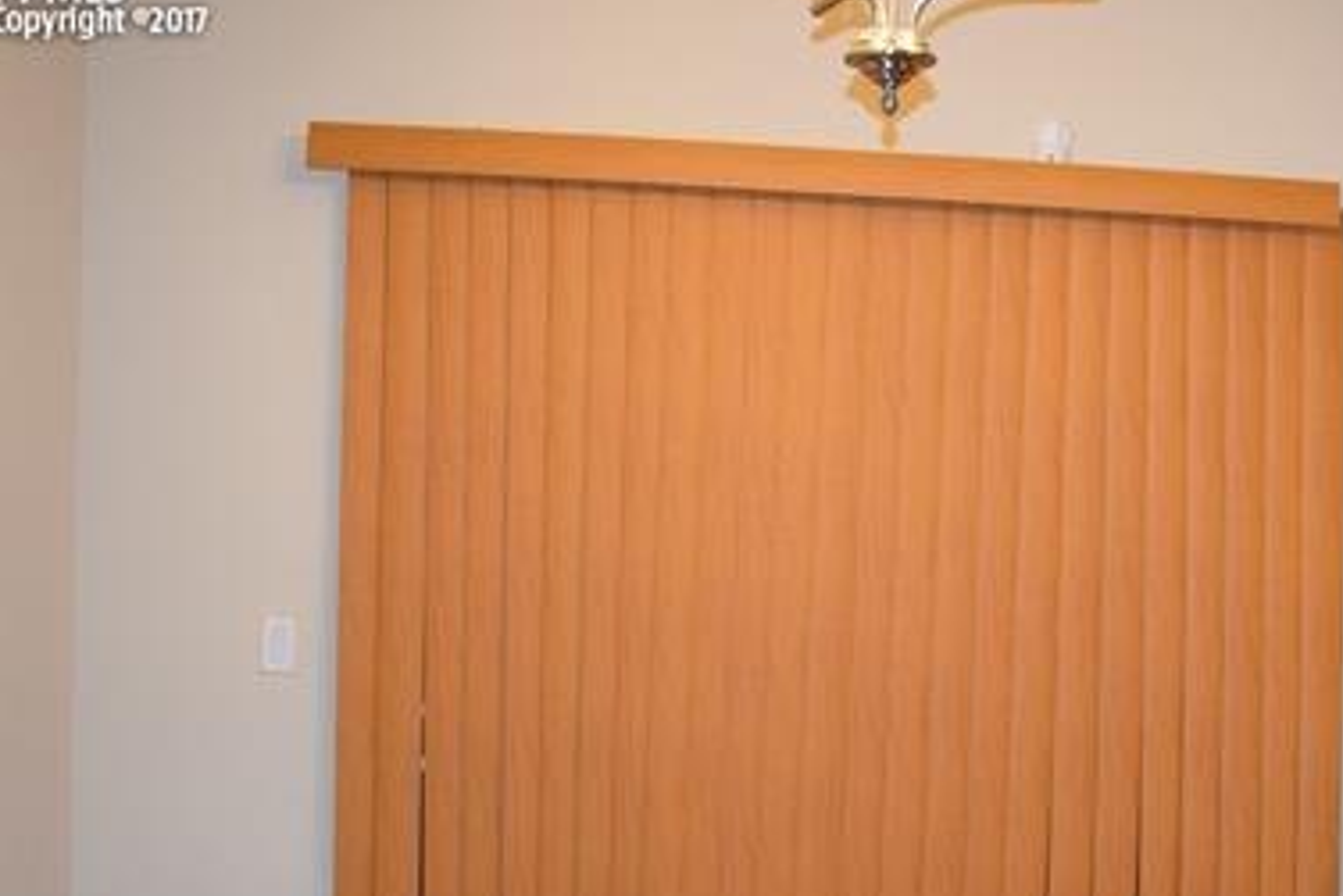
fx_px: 1903
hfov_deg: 38.4
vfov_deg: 26.1
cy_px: 682
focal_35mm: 51
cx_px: 911
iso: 800
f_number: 4.5
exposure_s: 1/80
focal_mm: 20
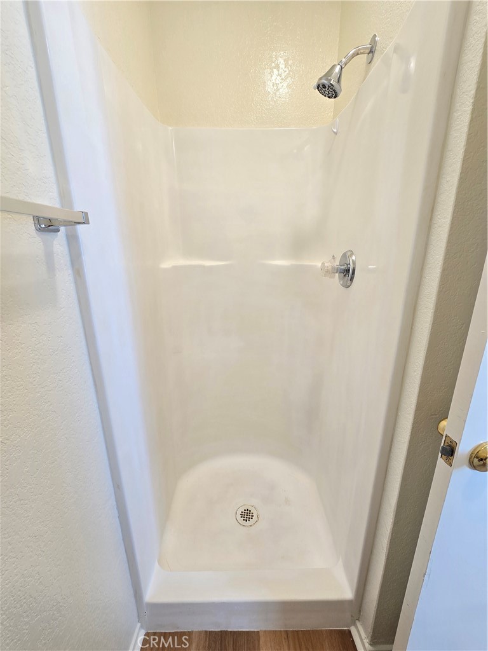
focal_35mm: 13
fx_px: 244
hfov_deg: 89.9
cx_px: 244
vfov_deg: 106.2
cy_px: 326
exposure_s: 1/60
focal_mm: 2.2
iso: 125
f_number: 2.2
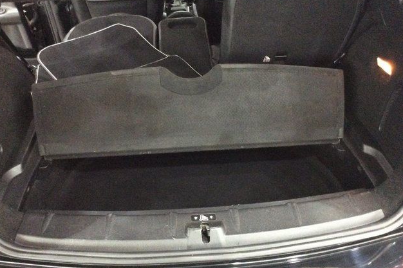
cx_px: 198
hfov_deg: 55.8
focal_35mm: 34
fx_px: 380
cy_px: 147
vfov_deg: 38.8
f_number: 2.4
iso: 500
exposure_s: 1/15
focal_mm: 3.3
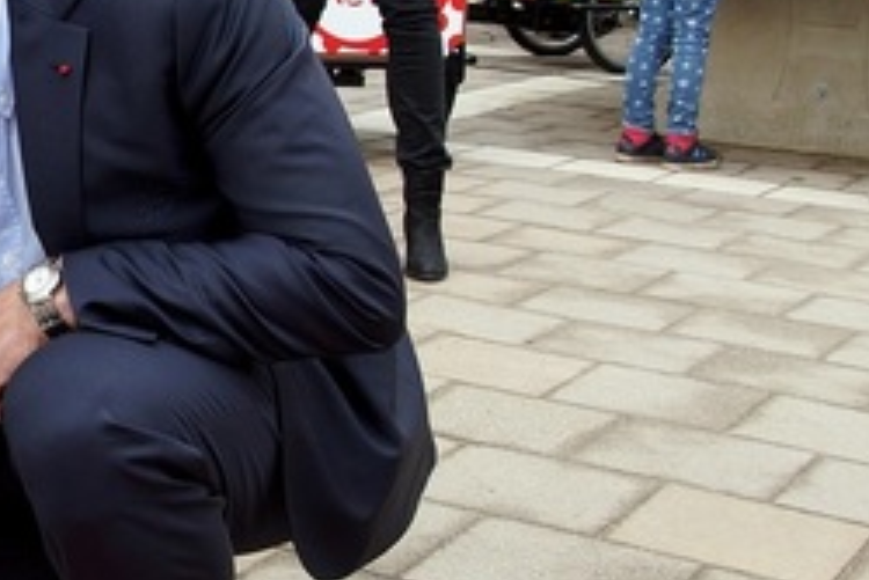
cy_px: 207
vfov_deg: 16.7
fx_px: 1971
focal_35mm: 82
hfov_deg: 23.8
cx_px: -7
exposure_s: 1/200
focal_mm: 17
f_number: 4.5
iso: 100
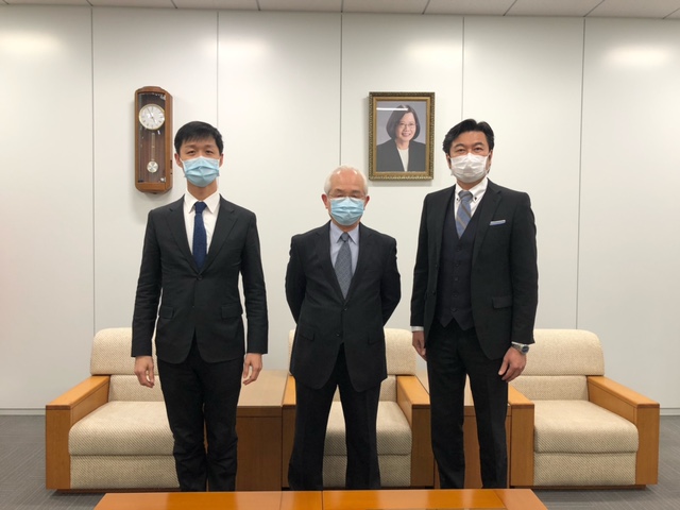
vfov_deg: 49.7
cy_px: 255
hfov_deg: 63.4
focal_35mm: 28
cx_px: 340
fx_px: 550
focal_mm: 3.99
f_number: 1.8
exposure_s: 1/33
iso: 32
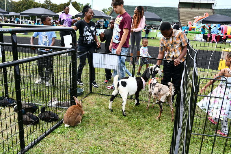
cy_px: 77
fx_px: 218
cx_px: 116
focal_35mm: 34
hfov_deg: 55.8
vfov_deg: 38.9
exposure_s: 1/250
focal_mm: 23
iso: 200
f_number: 8
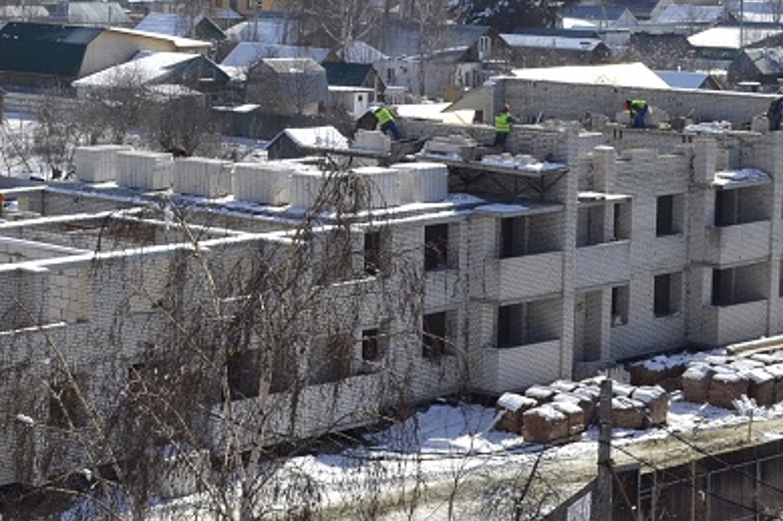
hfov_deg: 18.4
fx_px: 2348
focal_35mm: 108
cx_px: -4
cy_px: 44
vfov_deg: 12.6
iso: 100
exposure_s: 1/320
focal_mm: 28
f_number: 9
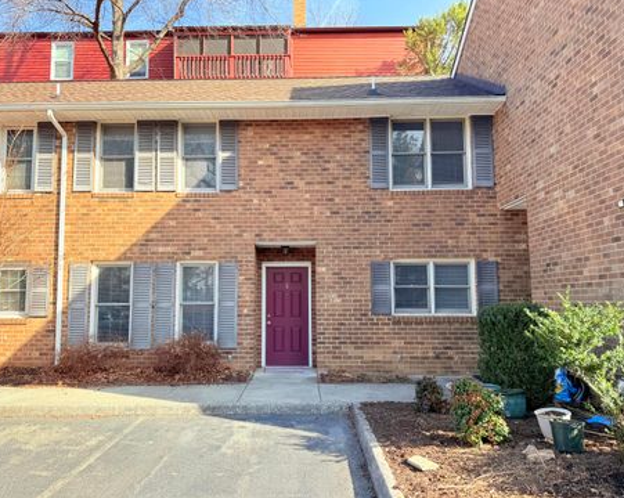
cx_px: 292
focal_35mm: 26
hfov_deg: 66.0
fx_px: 480
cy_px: 250
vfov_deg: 54.9
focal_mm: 6.76
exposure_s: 1/1091
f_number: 1.78
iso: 80
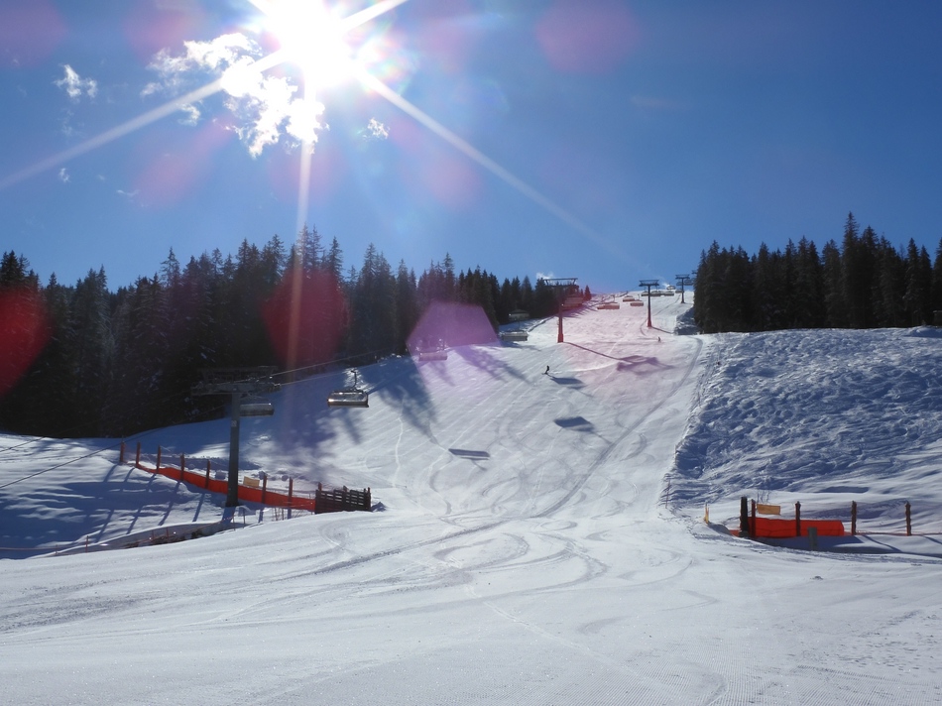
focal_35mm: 42
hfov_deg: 44.8
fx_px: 1143
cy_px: 353
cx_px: 471
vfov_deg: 34.3
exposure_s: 1/1600
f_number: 6.3
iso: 100
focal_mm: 7.5
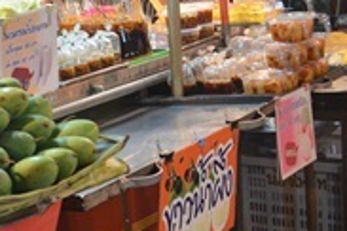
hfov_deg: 16.0
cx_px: -82
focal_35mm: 123
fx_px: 1182
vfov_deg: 11.0
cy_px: -37
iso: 640
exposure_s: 1/40
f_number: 4.5
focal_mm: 25
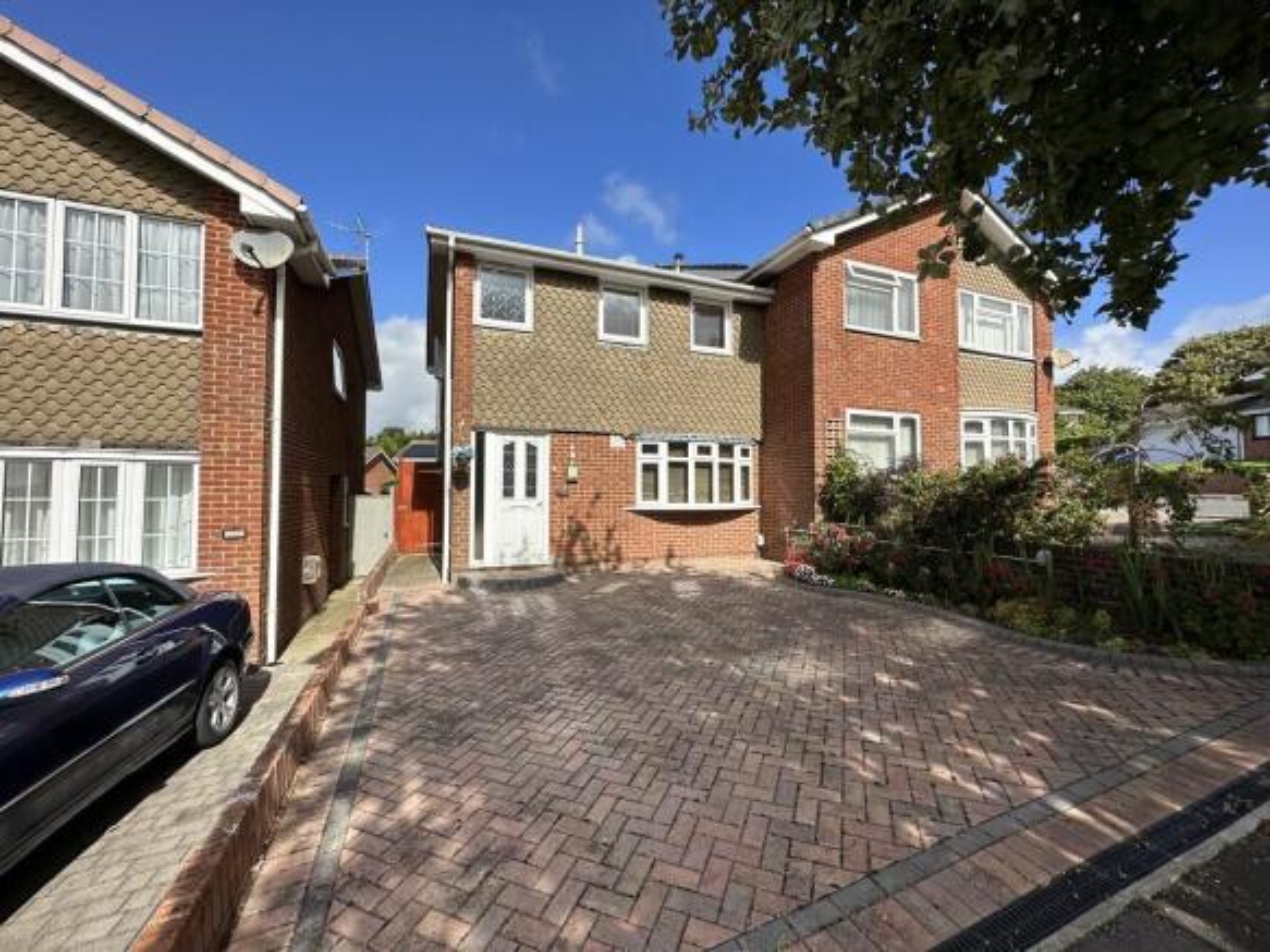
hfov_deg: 102.1
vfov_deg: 85.7
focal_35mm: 14
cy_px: 476
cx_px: 635
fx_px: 514
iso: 50
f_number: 2.2
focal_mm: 2.22
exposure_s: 1/1984
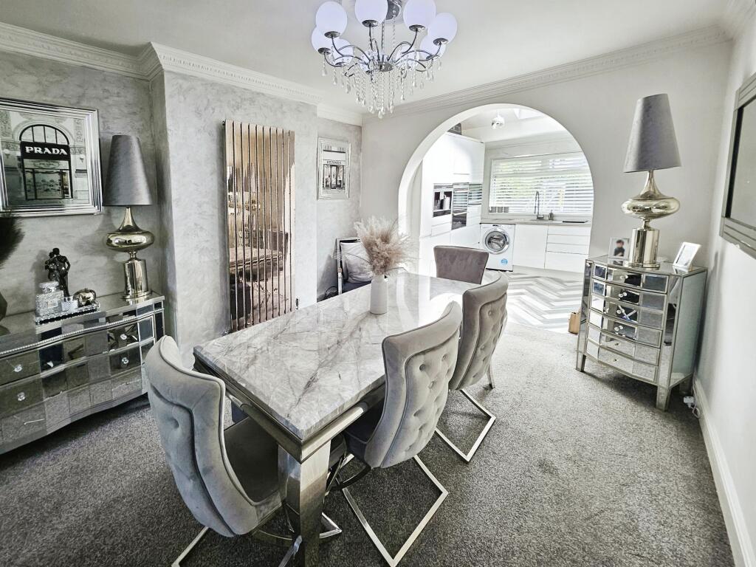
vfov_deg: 89.9
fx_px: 284
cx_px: 378
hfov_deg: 106.2
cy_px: 284
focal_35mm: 13
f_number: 2.2
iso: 32
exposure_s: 1/50
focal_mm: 1.7
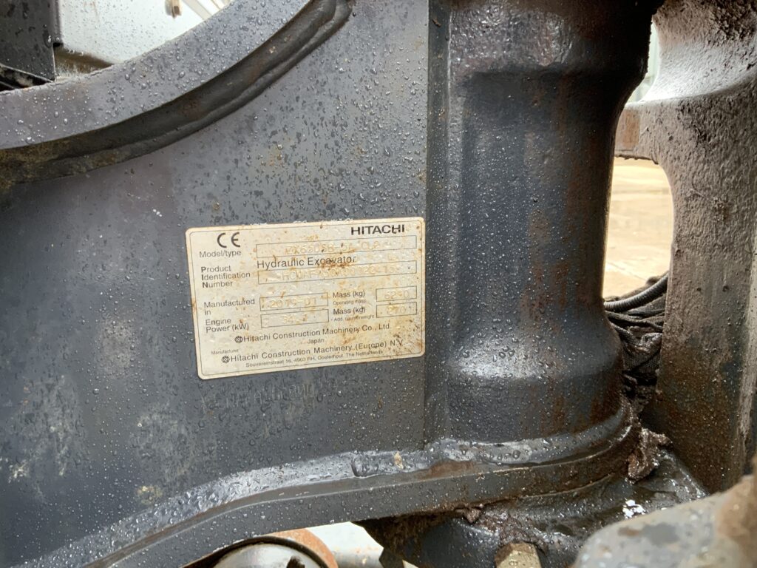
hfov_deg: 61.7
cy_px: 284
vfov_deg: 48.2
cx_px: 378
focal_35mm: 29
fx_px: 634
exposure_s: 1/60
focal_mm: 3
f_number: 1.8
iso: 80
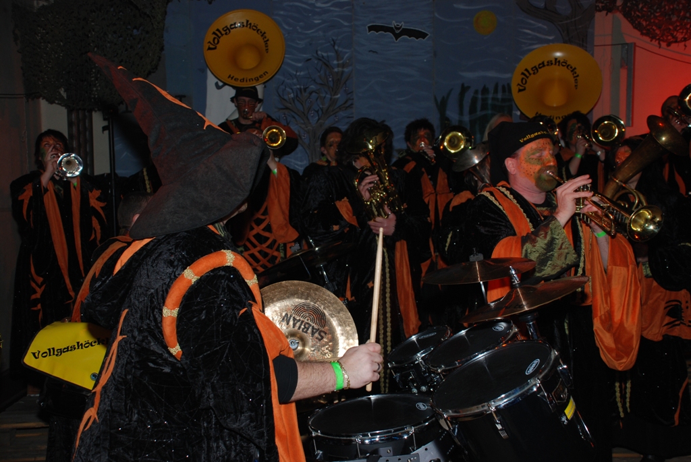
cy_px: 231
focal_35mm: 42
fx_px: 807
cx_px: 346
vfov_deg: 32.0
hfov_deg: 46.4
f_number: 4
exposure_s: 1/60
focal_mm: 28
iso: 200
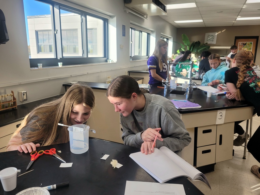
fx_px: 195
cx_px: 130
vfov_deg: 53.1
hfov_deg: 67.3
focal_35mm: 26
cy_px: 98
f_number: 1.8
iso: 40
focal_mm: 5.4
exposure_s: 1/132
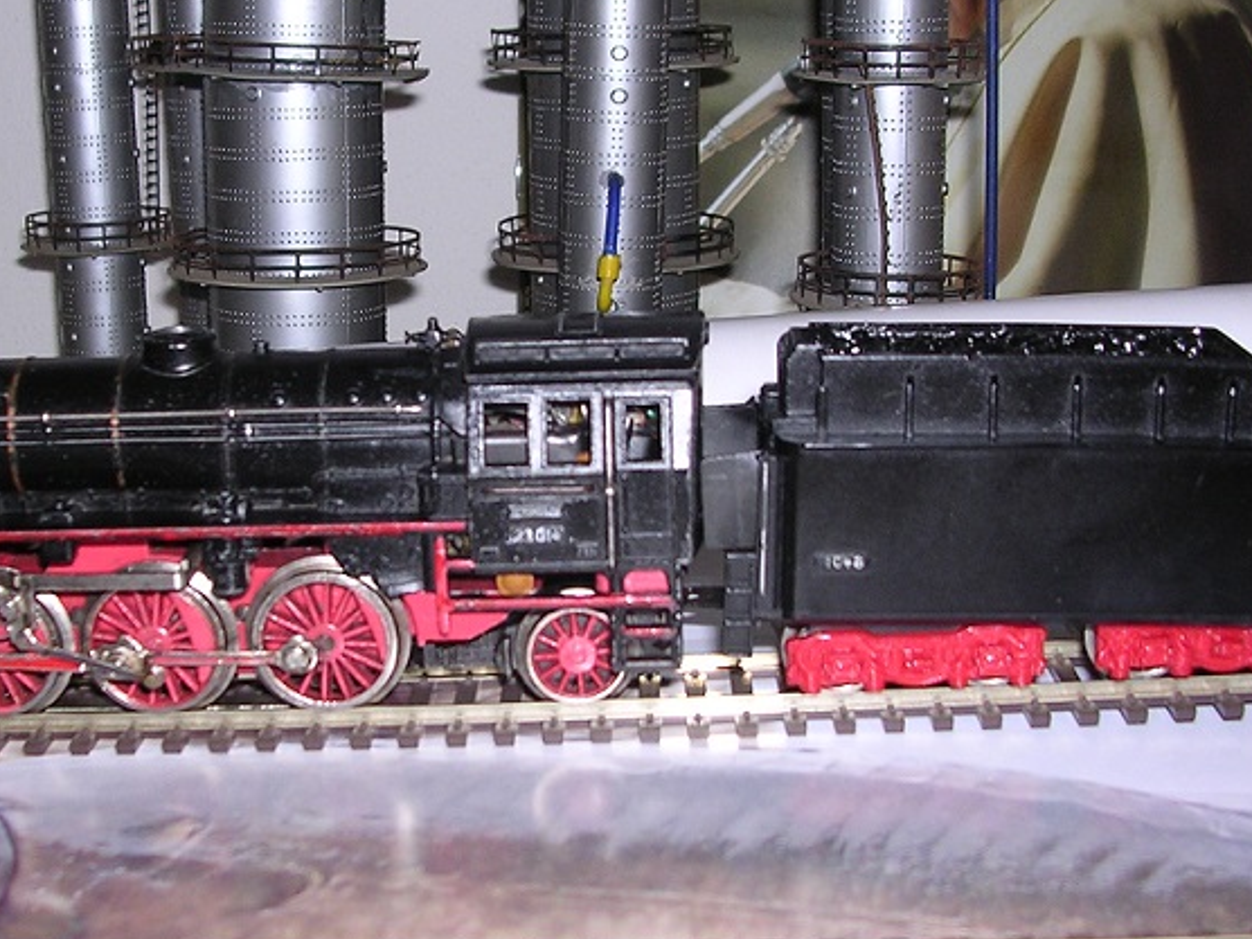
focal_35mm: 56
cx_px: 507
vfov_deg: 26.1
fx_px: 2025
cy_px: 454
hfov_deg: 34.2
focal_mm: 5.8
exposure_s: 1/60.1
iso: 100
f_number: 2.8
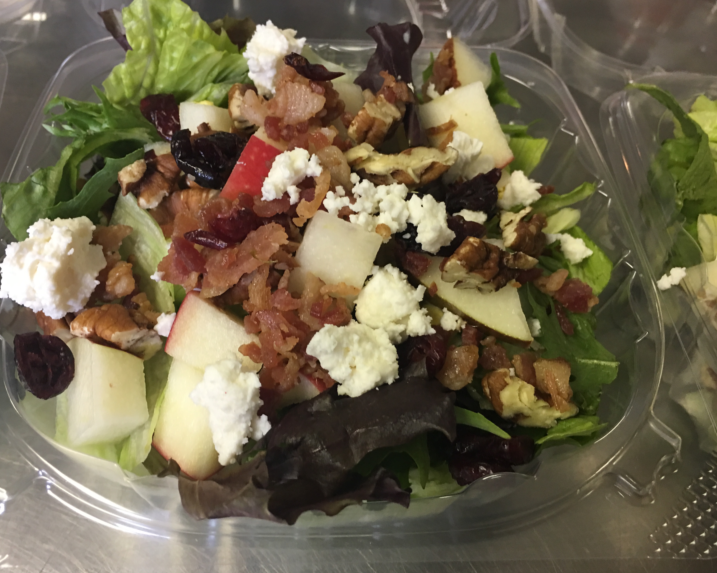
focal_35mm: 31
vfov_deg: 47.1
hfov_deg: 57.1
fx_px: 658
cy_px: 289
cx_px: 329
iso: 50
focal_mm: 4.15
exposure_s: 1/15
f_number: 2.2
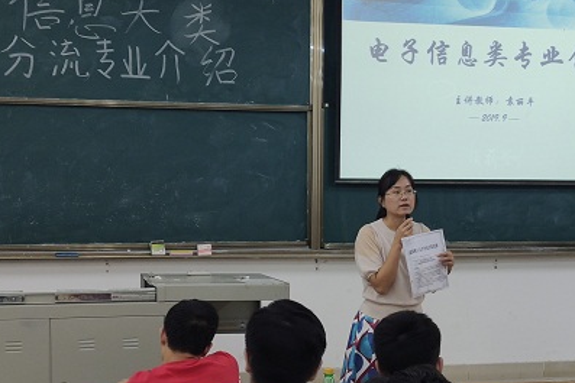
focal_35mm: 66
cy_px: 240
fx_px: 1054
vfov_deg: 20.6
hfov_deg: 30.5
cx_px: 285
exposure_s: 1/50
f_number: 1.75
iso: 334
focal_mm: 4.75
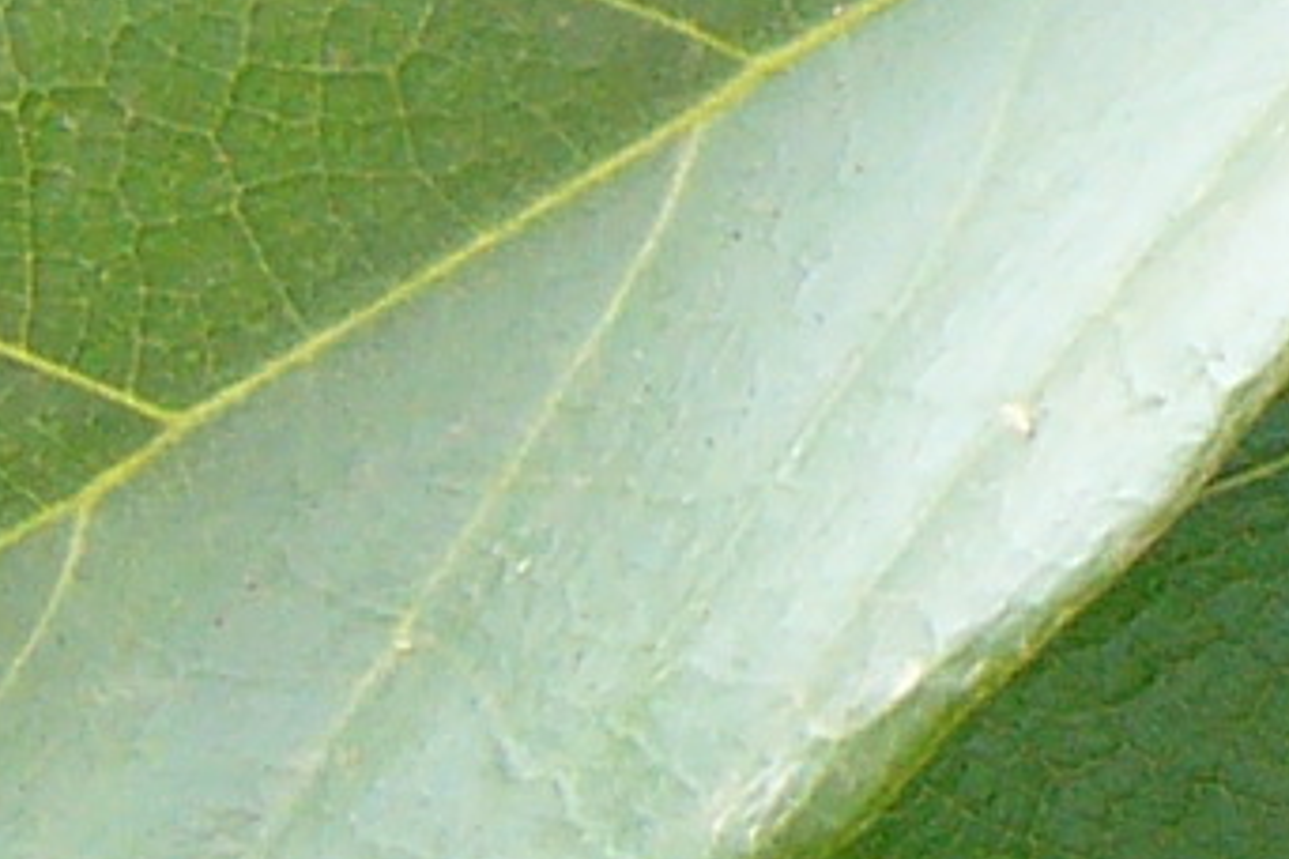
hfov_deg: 8.0
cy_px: -682
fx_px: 8772
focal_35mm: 245
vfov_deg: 5.5
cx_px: 2582
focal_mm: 5.8
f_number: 2.8
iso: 100
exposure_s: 1/80
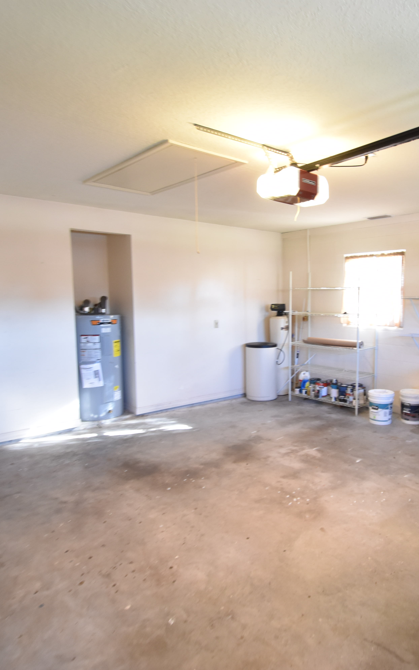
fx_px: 420
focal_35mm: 23
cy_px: 335
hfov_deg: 51.7
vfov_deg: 77.2
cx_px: 289
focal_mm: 10
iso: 800
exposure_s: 1/20
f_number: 3.5
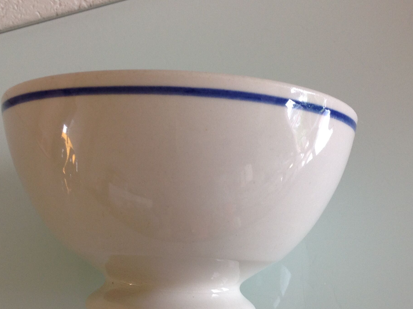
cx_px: 192
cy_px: 188
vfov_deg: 29.0
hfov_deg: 38.2
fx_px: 596
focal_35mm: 50
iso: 64
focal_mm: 4.28
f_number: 2.4
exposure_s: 1/30
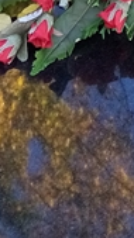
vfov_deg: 16.4
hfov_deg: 10.7
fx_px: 676
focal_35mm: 107
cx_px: 231
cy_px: -203
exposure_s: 1/100
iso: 154
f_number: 1.8
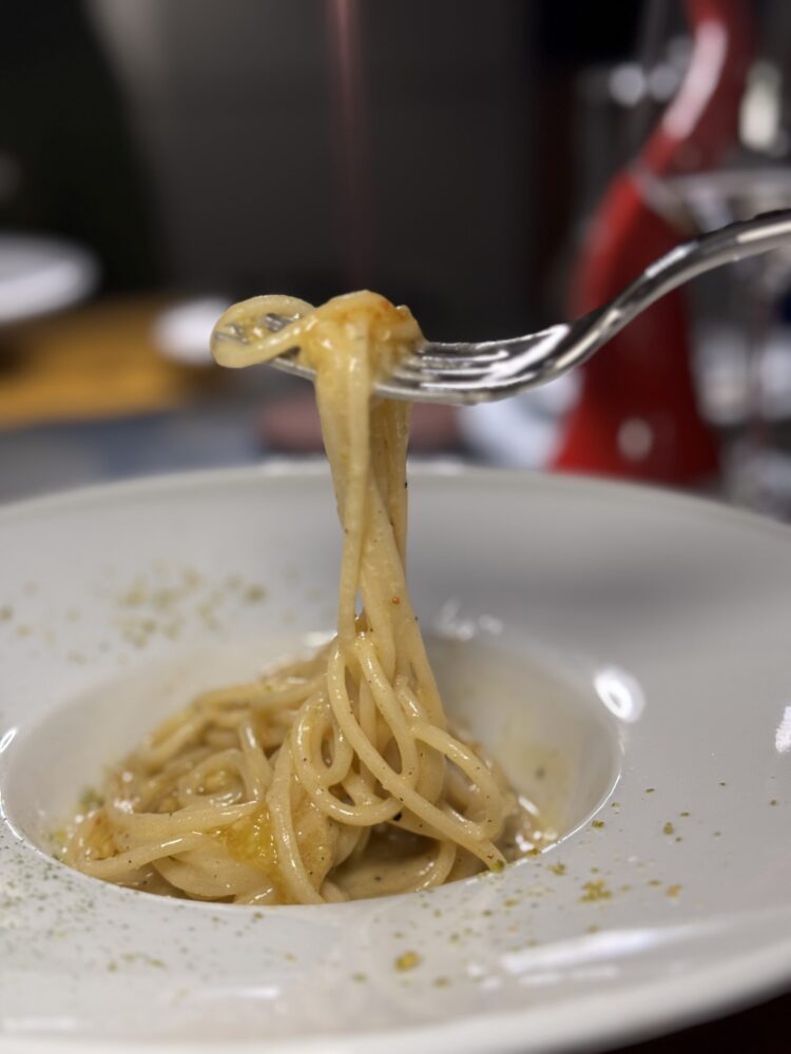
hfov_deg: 30.3
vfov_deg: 39.7
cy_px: 527
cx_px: 396
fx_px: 1462
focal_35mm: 48
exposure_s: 1/68
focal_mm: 6.76
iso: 100
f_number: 1.78
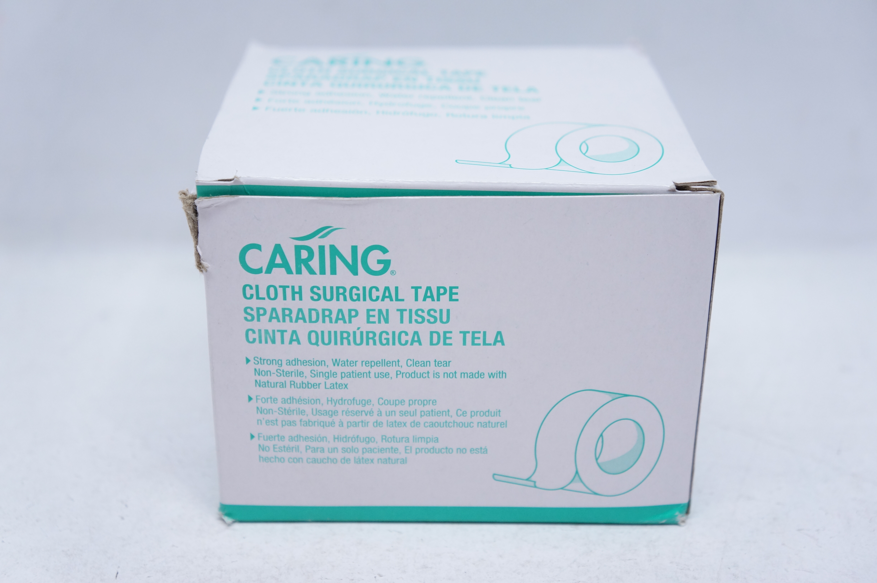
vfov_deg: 25.7
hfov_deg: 37.9
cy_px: 292
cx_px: 438
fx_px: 1278
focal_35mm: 52
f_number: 4.5
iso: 800
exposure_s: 1/125
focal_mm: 35
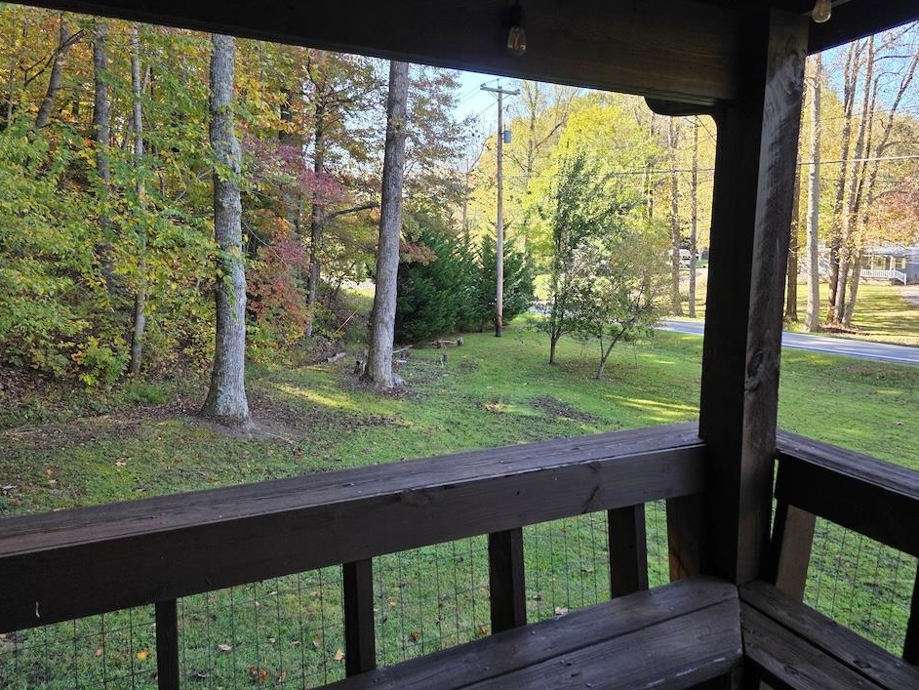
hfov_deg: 69.3
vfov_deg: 54.8
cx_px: 496
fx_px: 664
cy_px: 316
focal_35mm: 25
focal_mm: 6.3
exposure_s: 1/180
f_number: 1.7
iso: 50
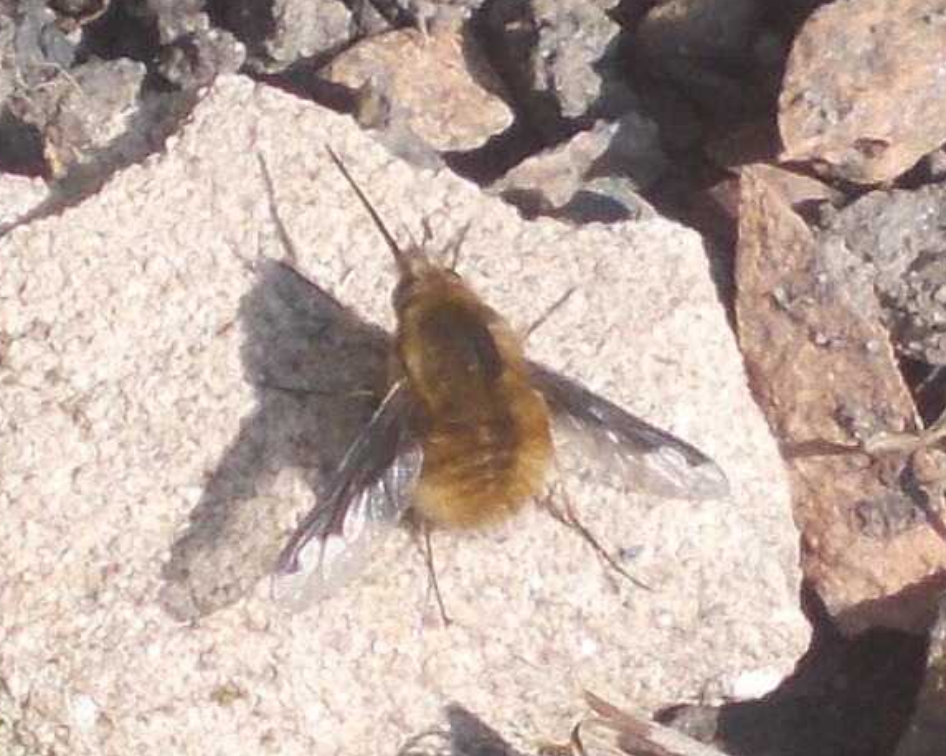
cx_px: 504
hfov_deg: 17.8
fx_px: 3023
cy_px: 363
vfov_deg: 14.3
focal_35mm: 108
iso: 80
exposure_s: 1/200
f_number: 5.5
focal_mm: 17.6
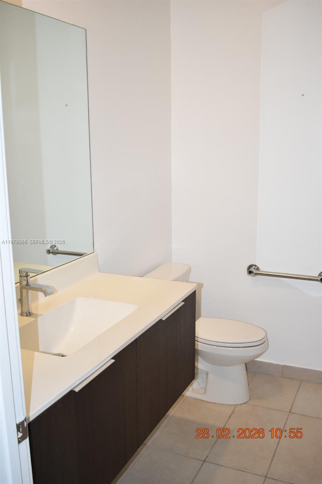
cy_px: 242
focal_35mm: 36
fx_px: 483
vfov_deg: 53.1
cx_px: 161
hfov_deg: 36.9
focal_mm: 24
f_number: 4.5
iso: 800
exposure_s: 1/80
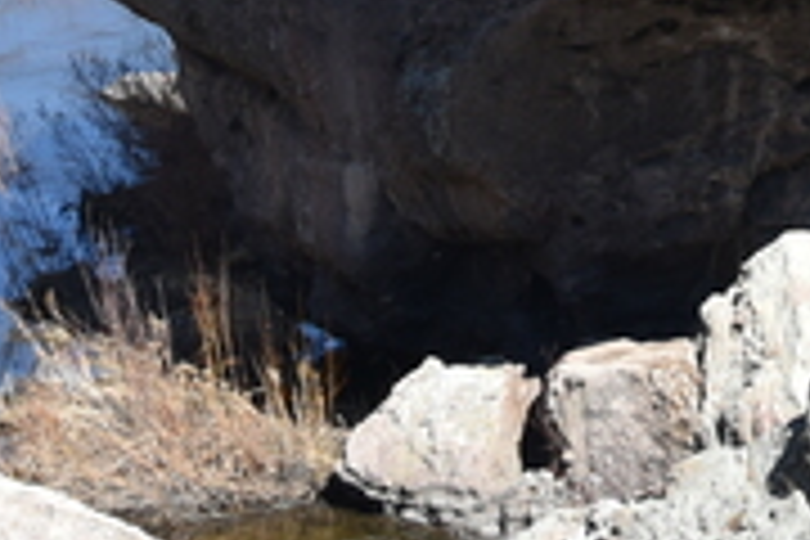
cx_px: 1125
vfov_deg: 3.7
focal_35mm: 369
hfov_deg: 5.5
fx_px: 8302
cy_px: -734
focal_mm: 52
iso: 100
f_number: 7.1
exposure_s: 1/200
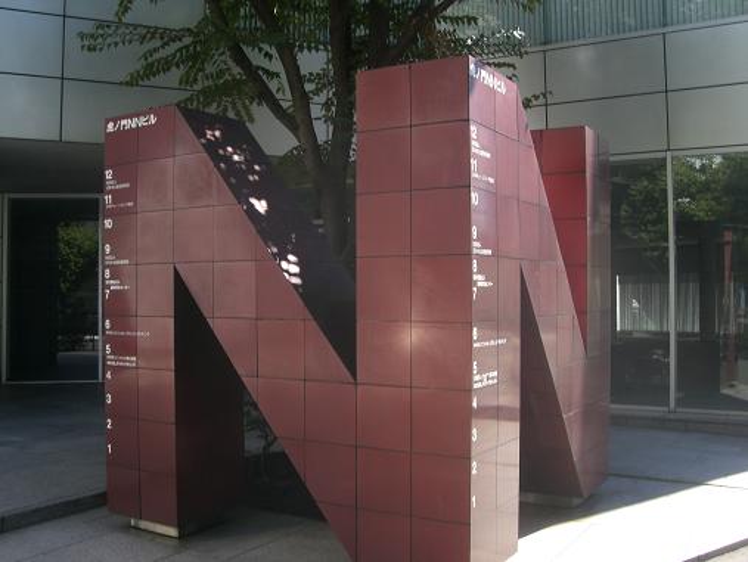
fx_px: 822
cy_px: 281
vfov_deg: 37.8
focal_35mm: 38
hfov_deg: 48.9
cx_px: 374
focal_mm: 6.2
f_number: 2.7
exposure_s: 1/160
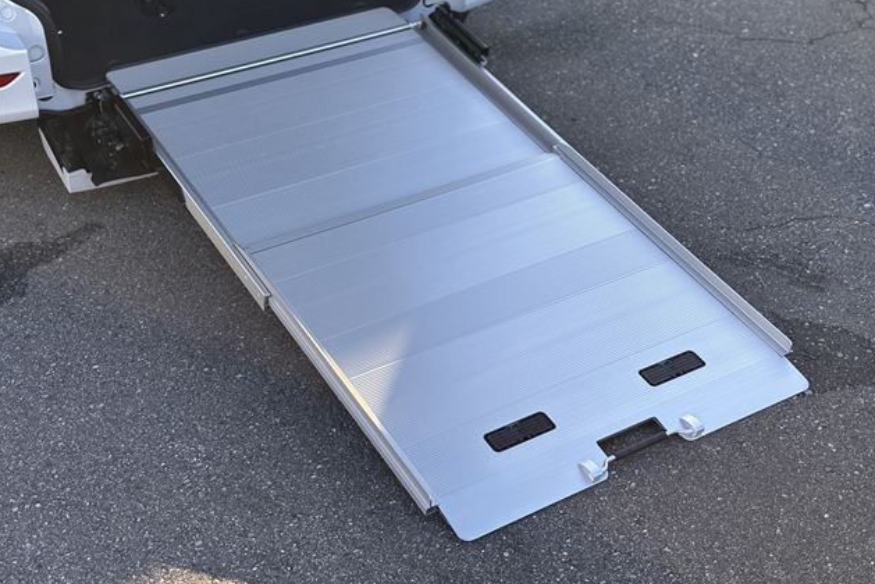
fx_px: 1337
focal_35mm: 55
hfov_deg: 36.2
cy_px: 271
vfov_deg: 24.6
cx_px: 440
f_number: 1.6
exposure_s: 1/608
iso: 32
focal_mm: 5.96
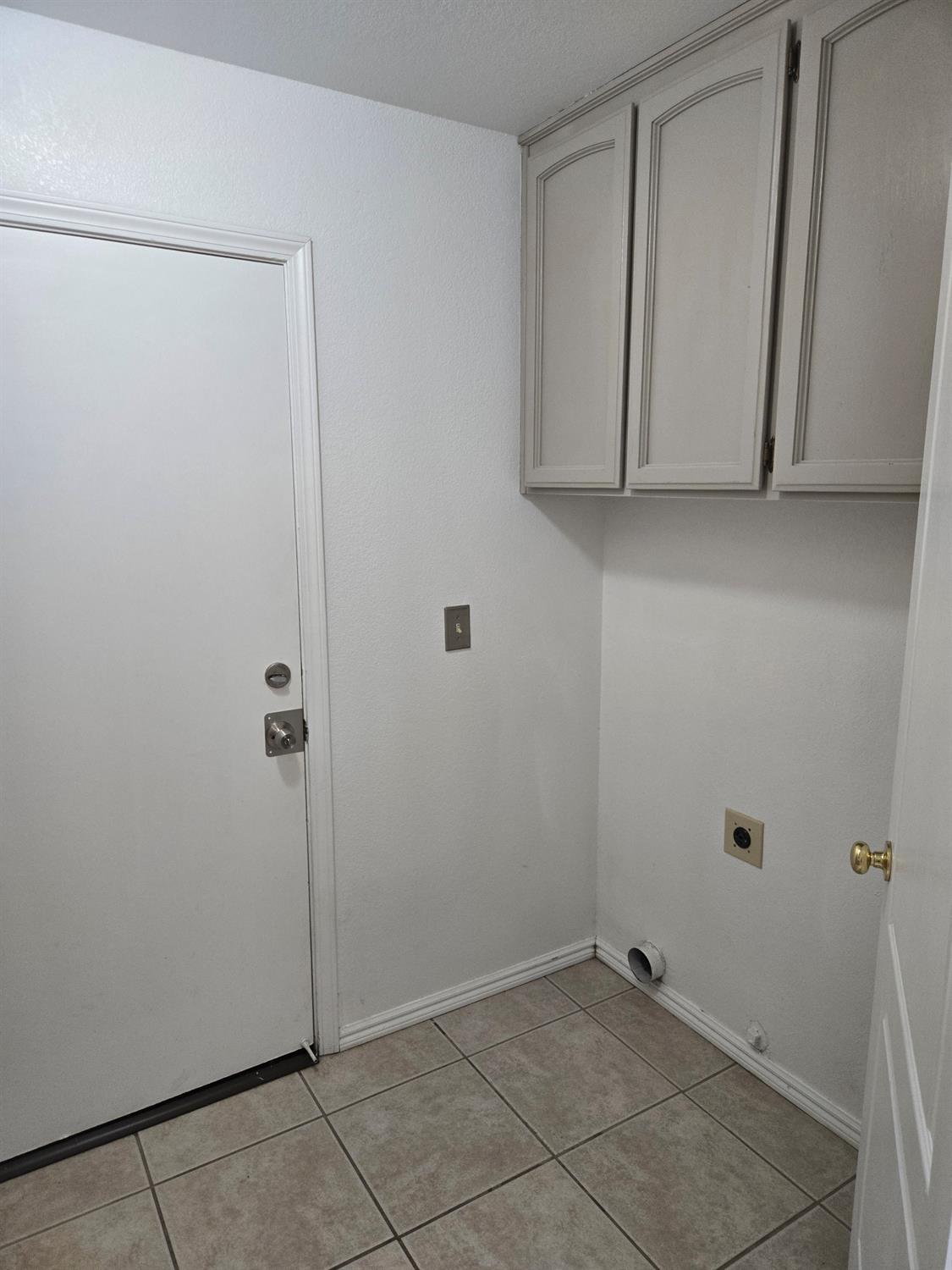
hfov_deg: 58.9
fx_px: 843
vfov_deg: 73.9
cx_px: 476
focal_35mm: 23
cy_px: 635
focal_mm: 5.4
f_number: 1.8
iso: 320
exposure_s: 1/120
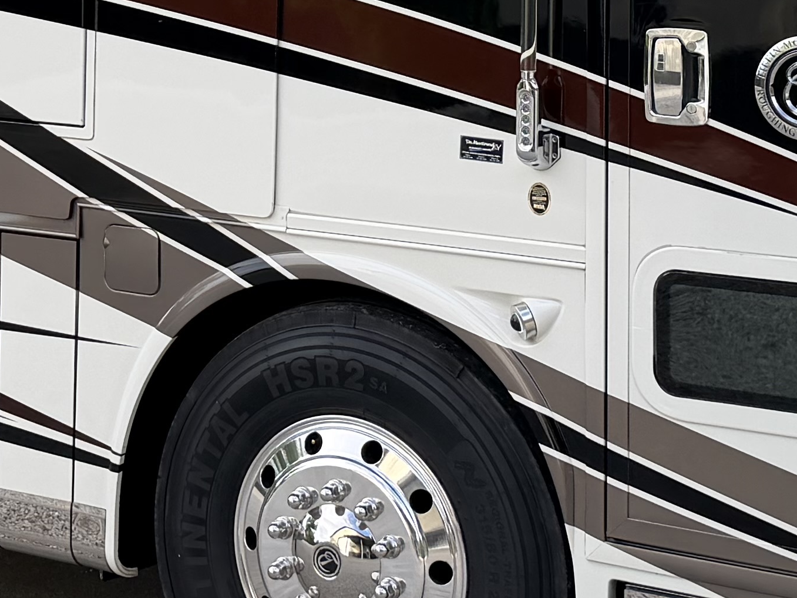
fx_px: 2326
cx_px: 133
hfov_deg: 19.2
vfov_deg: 14.2
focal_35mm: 101
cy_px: -128
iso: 100
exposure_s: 1/1618
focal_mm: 6.76
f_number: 1.78
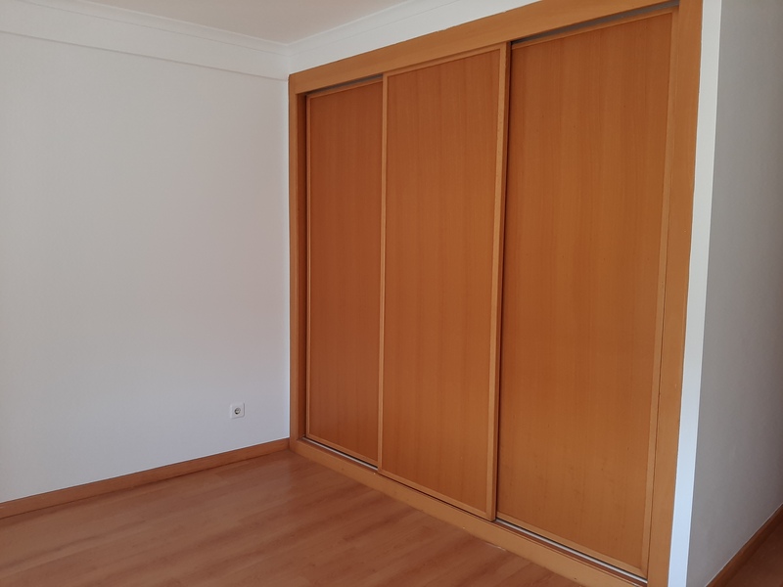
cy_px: 294
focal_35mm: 27
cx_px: 392
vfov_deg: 51.4
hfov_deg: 65.3
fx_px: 611
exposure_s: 1/100
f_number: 1.7
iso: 64
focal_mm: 3.93
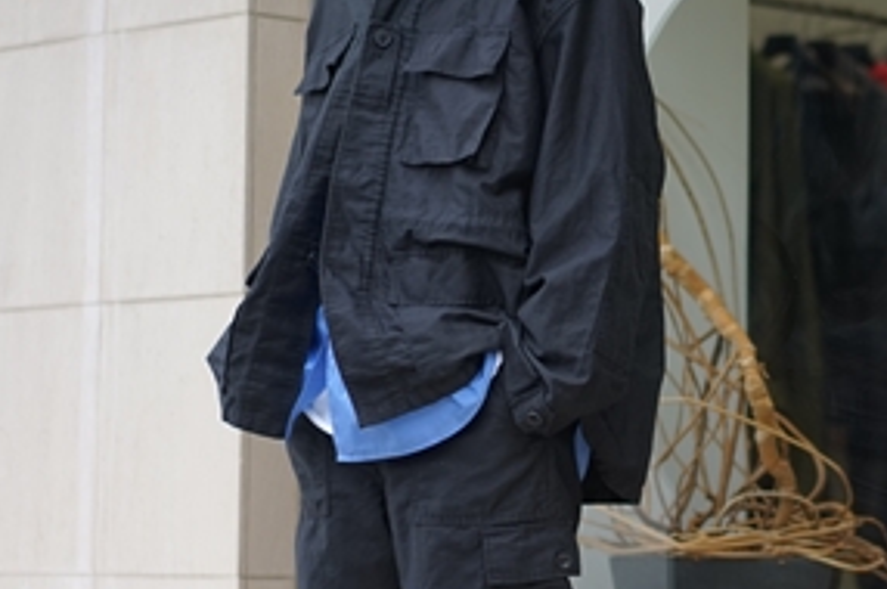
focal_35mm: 154
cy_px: 352
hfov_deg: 13.2
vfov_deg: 8.9
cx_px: 912
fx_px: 3790
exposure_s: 1/400
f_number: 1.8
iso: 100
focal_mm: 55
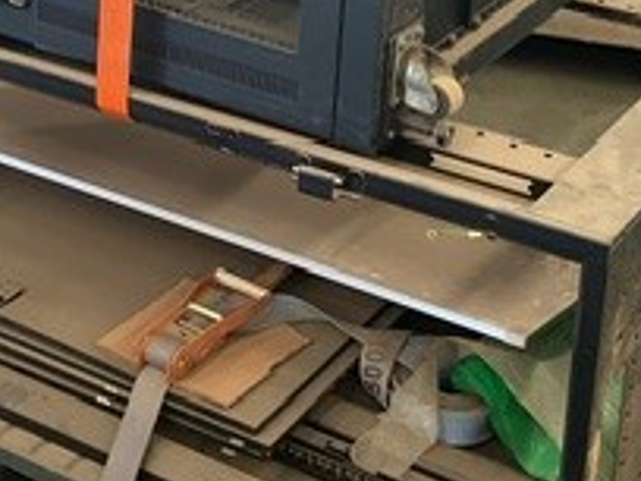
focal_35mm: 91
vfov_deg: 16.0
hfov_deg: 21.4
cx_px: 198
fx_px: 1685
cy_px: 16
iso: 64
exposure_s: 1/50
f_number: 1.8
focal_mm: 3
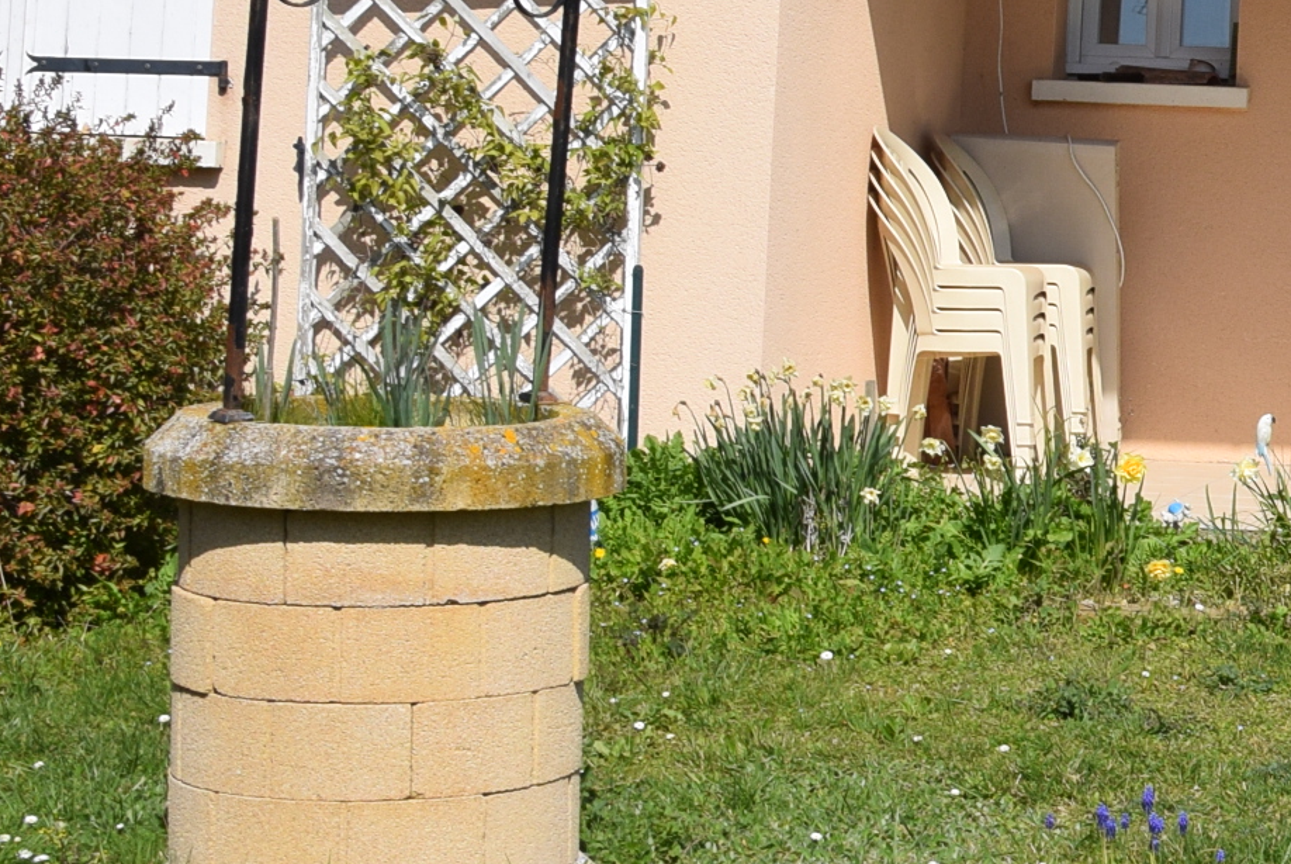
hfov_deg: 18.2
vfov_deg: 13.2
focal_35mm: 103
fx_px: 3684
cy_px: 42
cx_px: 1776
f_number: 11
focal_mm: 21
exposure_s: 1/500
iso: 200
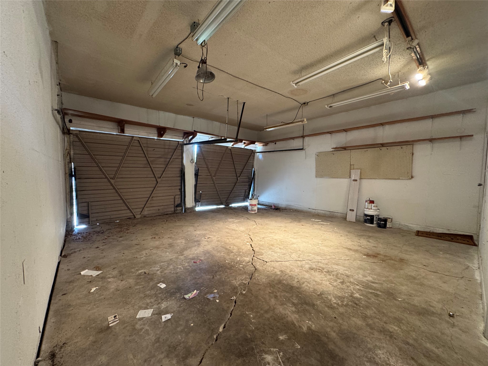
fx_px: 197
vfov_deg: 85.7
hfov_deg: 102.1
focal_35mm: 14
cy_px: 183
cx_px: 244
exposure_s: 1/60
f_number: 2.2
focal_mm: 2.22
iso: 500
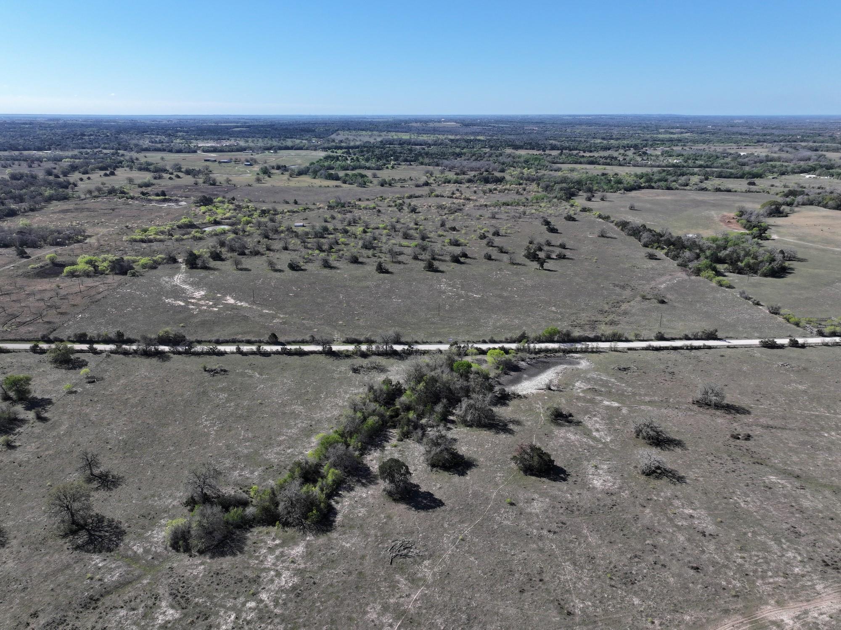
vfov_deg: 56.8
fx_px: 583
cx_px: 420
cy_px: 315
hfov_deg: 71.6
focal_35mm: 24
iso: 150
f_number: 2.8
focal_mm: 12.29
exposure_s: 1/2500
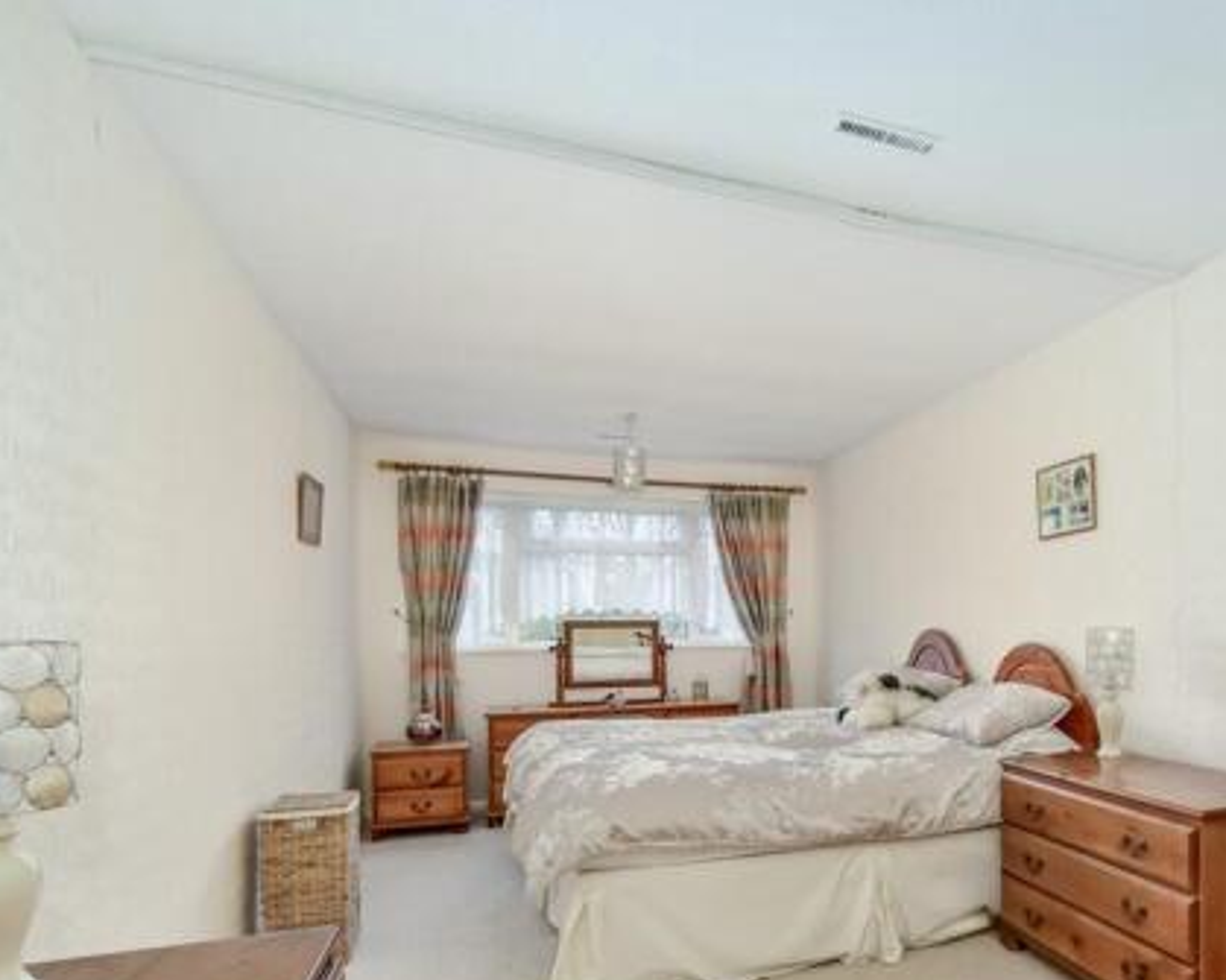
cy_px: 630
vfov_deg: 62.0
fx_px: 798
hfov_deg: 71.1
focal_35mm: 22
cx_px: 885
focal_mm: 10
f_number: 8
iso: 800
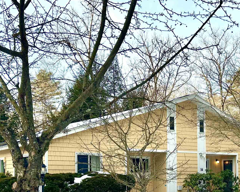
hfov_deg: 30.1
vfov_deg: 23.9
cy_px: 172
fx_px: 440
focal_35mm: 62
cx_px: 172
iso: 50
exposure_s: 1/1808
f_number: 1.5
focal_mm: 5.7
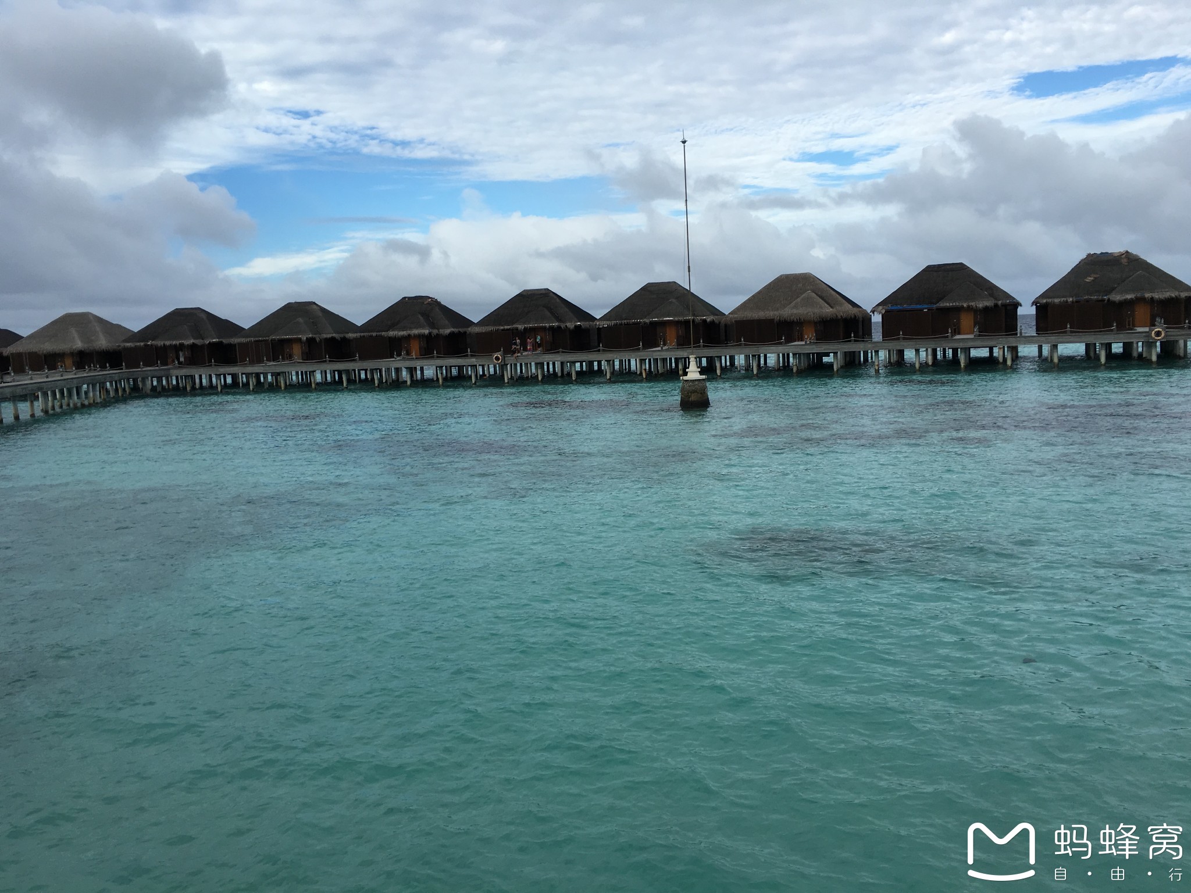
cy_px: 446
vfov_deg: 48.2
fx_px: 998
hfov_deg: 61.7
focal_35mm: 29
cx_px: 596
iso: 25
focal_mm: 4.15
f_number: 2.2
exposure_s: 1/1026
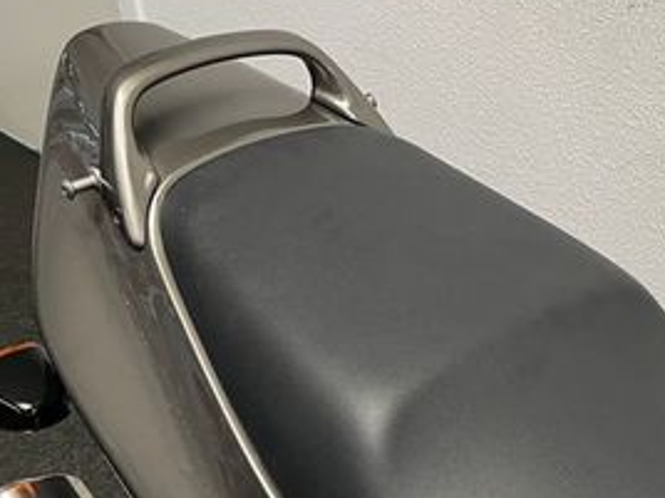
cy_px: 483
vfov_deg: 22.8
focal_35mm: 62
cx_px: 635
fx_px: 1191
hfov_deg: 29.5
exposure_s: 1/50
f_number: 1.6
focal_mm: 5.1
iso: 80
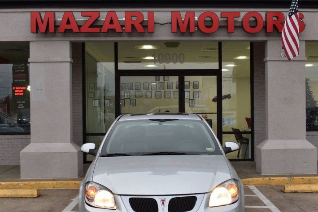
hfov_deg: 38.1
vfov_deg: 25.9
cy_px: 122
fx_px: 459
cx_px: 185
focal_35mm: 52
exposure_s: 1/80
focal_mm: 24
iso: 400
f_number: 8
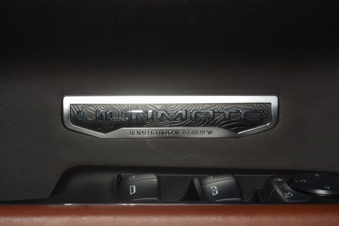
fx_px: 791
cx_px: 170
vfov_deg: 16.3
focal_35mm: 84
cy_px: 113
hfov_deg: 24.2
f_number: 8
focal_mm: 56
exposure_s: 1/125
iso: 100
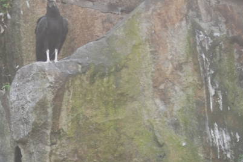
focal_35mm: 418
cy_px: 308
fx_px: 2825
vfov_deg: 3.3
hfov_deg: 4.9
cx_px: -39
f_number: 4
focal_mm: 70
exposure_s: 1/160
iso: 200
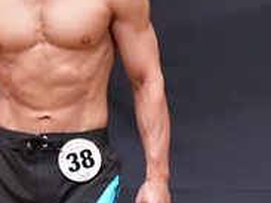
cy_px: 176
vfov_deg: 1.2
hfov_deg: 1.5
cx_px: 88
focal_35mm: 1281
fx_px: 10022
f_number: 5.6
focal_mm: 210
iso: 6400
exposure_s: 1/400
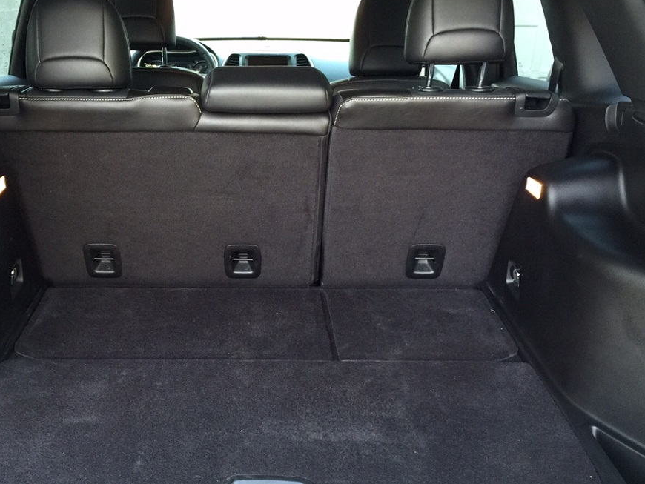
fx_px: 746
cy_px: 288
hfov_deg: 46.5
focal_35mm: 40
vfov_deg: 35.9
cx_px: 252
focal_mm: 4.15
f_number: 2.2
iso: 40
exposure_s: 1/15
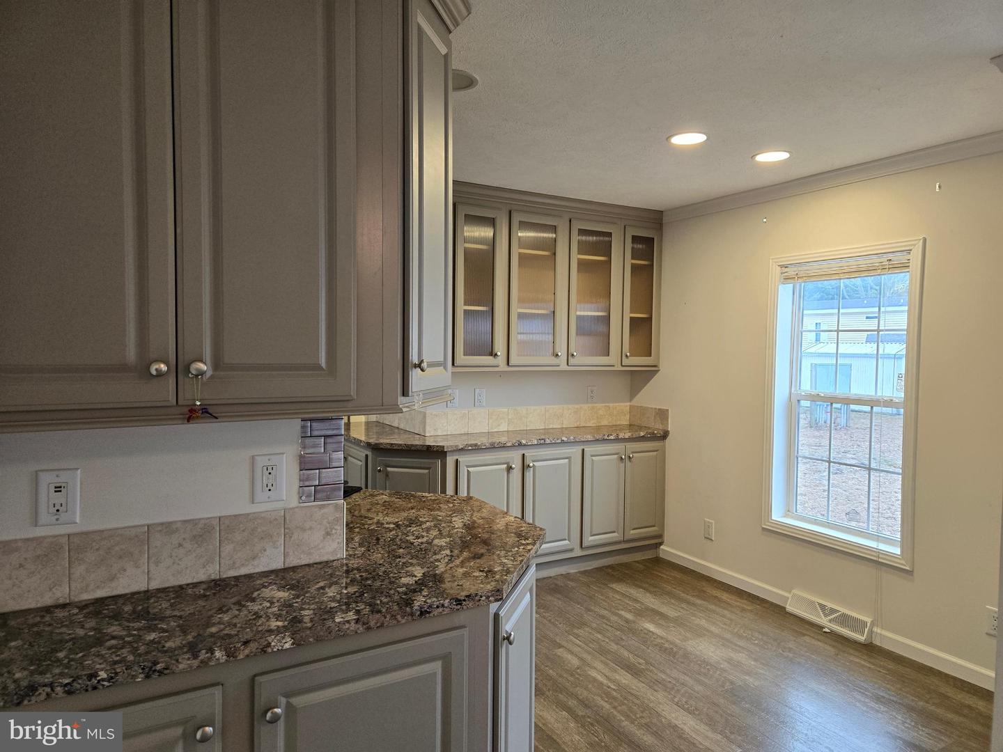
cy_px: 376
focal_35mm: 23
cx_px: 502
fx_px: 666
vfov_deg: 58.9
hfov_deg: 73.9
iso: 160
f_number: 1.8
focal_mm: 5.4
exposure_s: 1/120
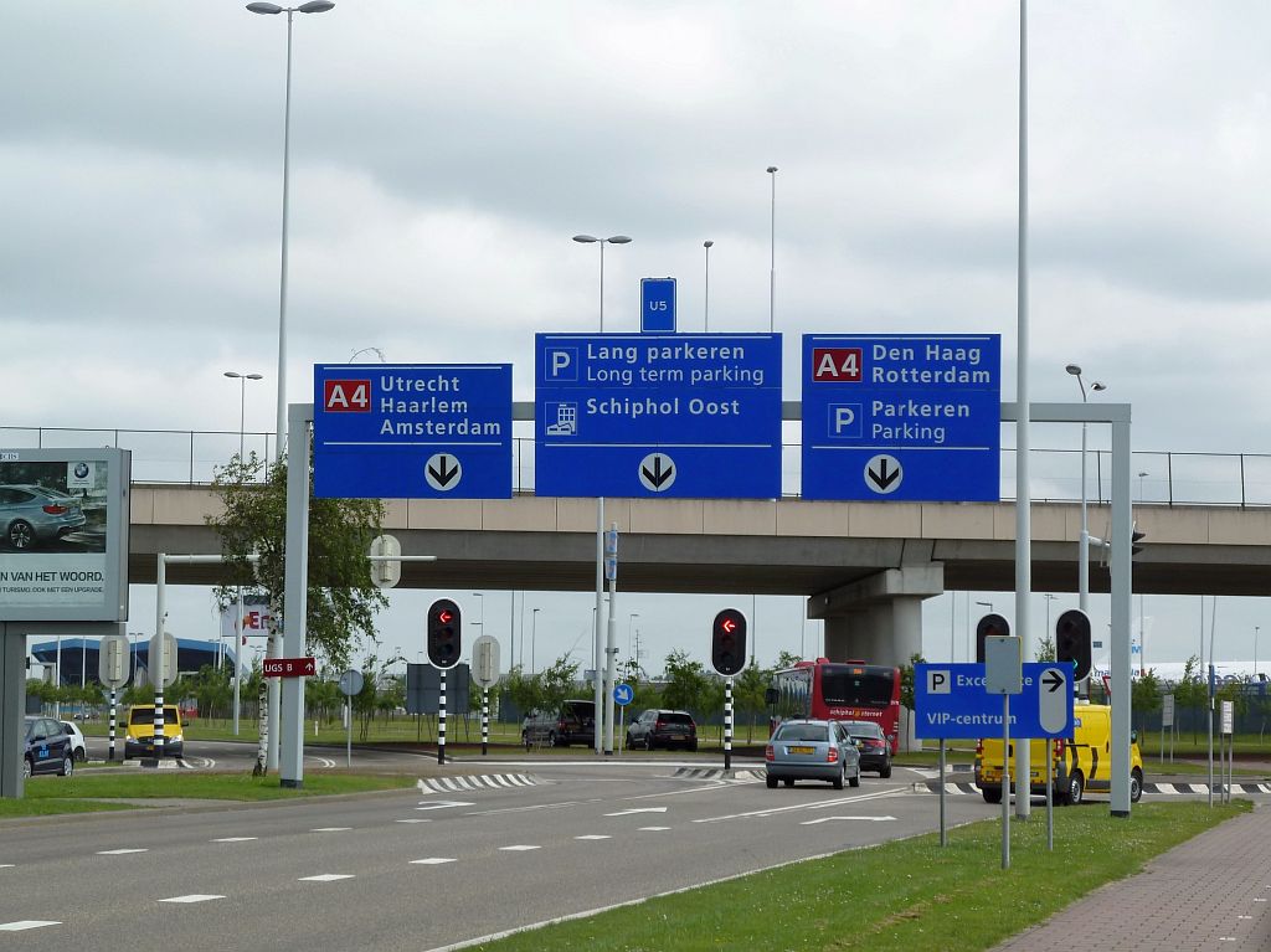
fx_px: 3523
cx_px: 636
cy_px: 476
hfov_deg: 20.4
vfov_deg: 15.4
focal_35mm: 96
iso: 80
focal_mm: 15.8
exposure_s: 1/400
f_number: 4.3
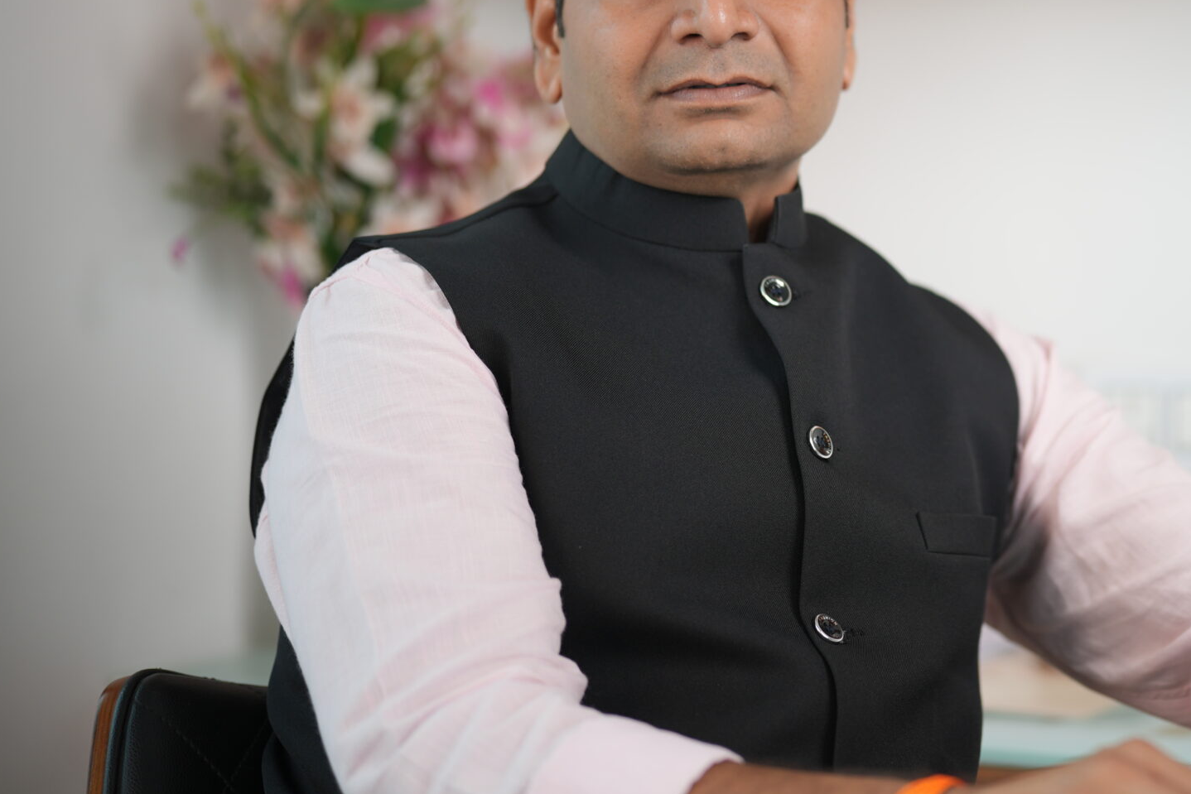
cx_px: 1049
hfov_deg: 22.4
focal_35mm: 89
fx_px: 2945
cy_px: 173
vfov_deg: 15.3
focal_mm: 50
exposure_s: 1/160
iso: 125
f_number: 1.4
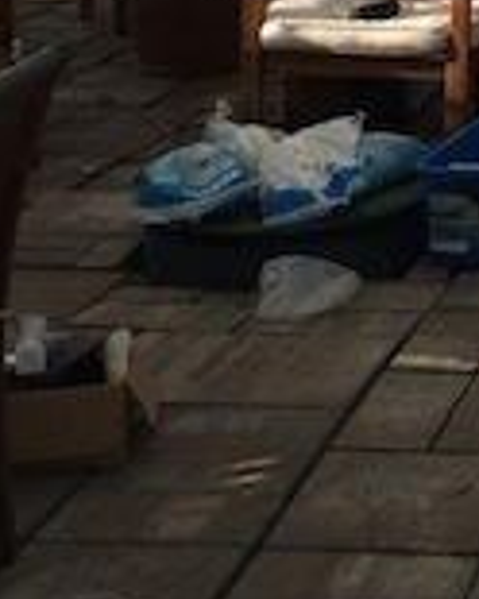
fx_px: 2002
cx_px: 834
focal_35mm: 113
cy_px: -243
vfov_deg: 15.9
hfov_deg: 12.6
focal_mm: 4.12
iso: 32
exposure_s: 1/1244
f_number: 2.2
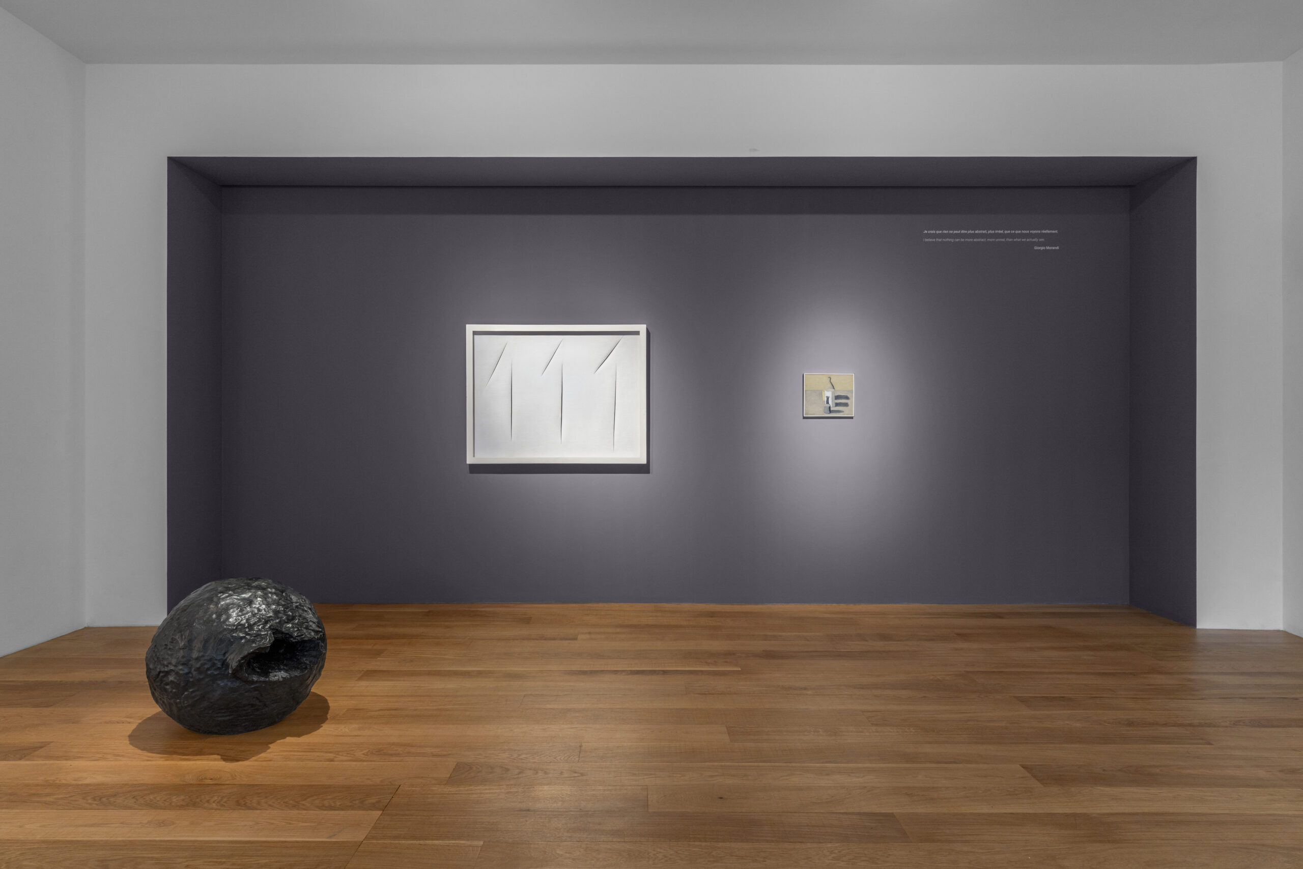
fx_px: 724
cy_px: 434
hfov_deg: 84.0
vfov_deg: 61.9
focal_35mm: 20
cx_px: 652
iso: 100
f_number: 11
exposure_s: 1/8
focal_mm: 20
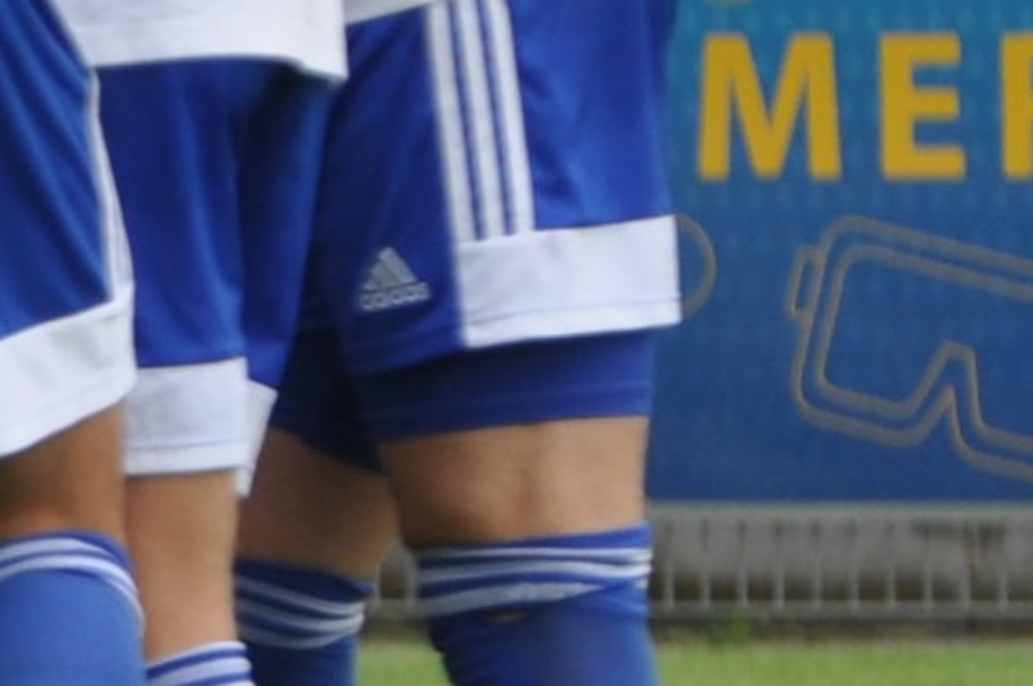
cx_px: -1250
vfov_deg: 0.6
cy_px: 32
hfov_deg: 0.9
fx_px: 62532
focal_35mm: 2182
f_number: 5.3
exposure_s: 1/125
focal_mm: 195
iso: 200
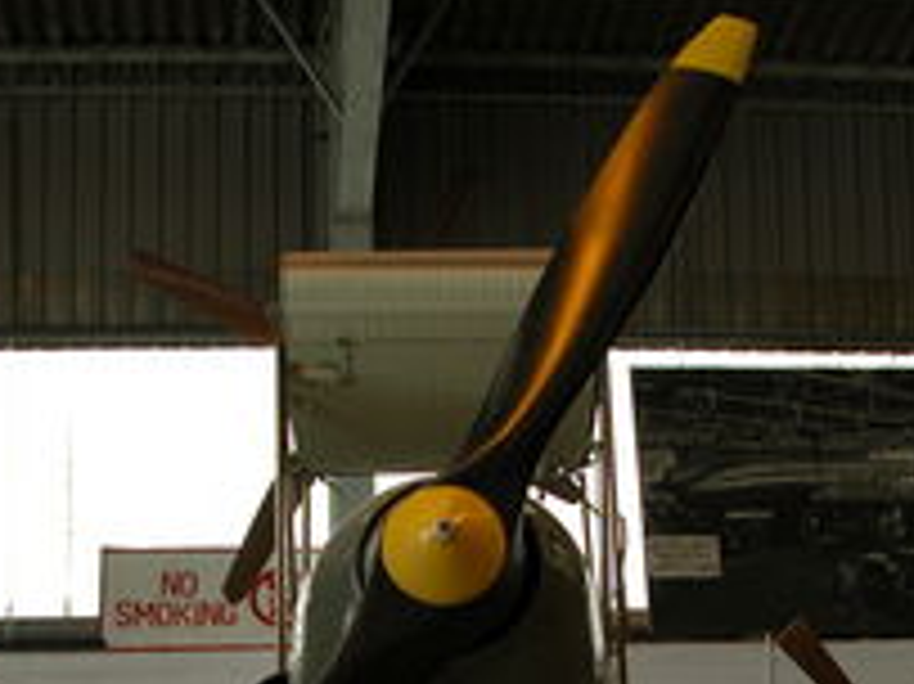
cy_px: 616
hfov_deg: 28.2
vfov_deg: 20.8
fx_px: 1821
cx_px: 473
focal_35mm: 69
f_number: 3.2
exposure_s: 1/95
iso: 100
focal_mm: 9
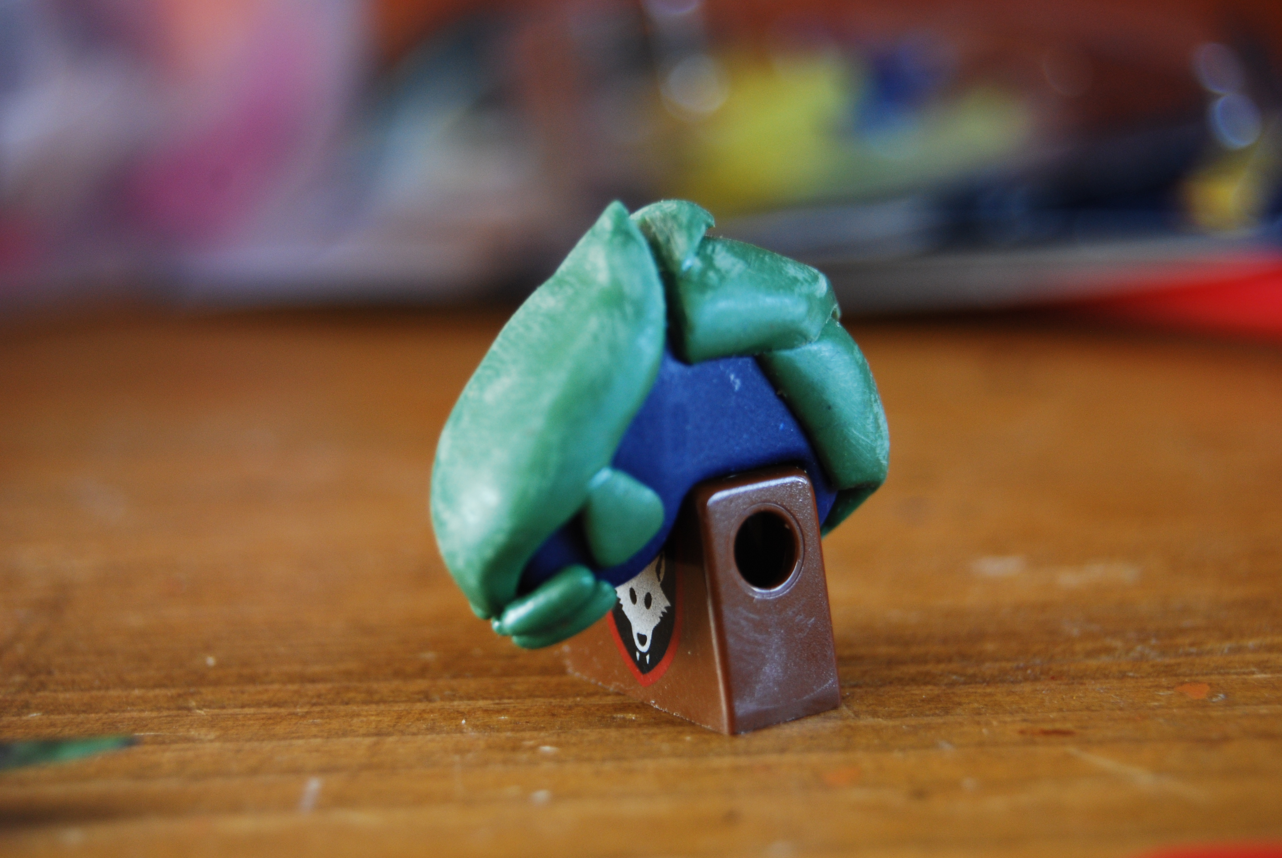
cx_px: 641
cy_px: 429
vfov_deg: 17.5
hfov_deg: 26.0
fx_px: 2781
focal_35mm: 78
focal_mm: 52
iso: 400
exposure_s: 1/13
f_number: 5.6
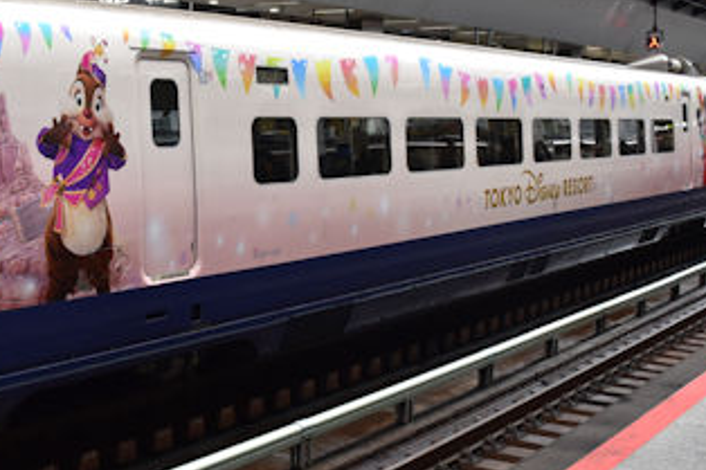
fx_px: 1137
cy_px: 191
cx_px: 203
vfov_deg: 23.3
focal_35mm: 58
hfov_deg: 34.0
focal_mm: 18
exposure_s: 1/160
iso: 800
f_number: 6.3
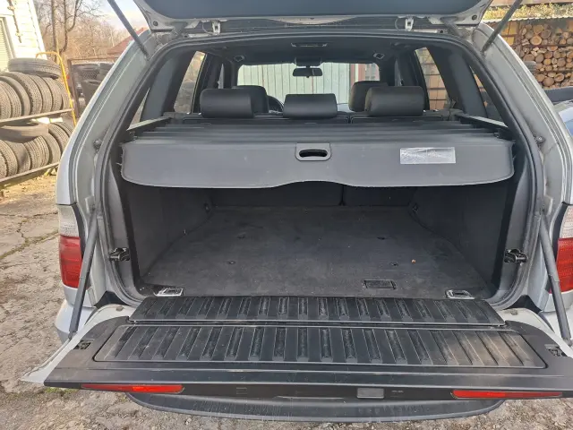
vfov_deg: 58.9
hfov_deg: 73.9
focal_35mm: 23
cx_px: 286
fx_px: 381
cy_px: 215
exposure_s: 1/100
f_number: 1.8
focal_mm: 5.54
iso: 50
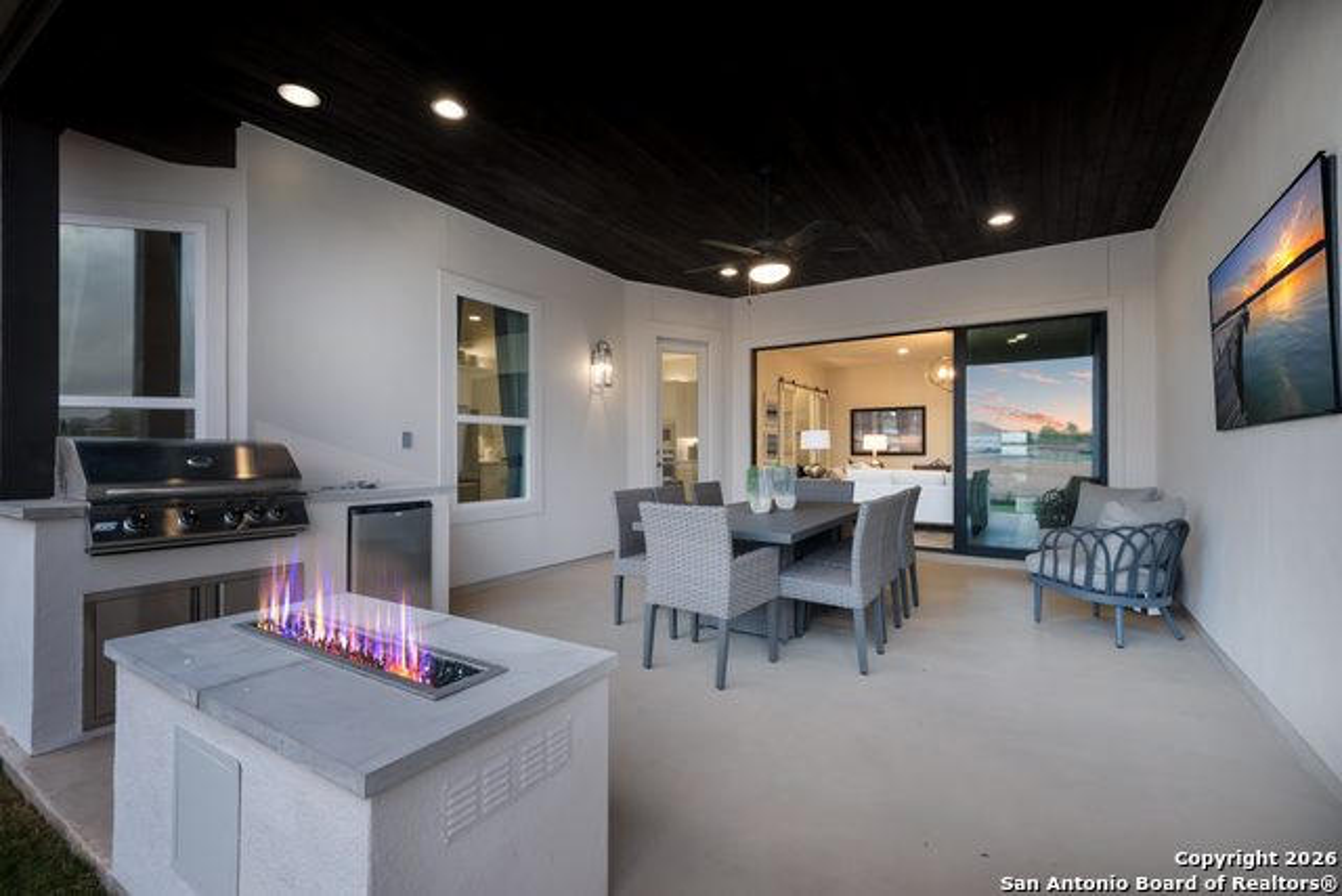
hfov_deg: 100.4
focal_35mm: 15
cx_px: 671
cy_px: 448
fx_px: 559
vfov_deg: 77.4
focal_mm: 10.1
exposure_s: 1/7
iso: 200
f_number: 8
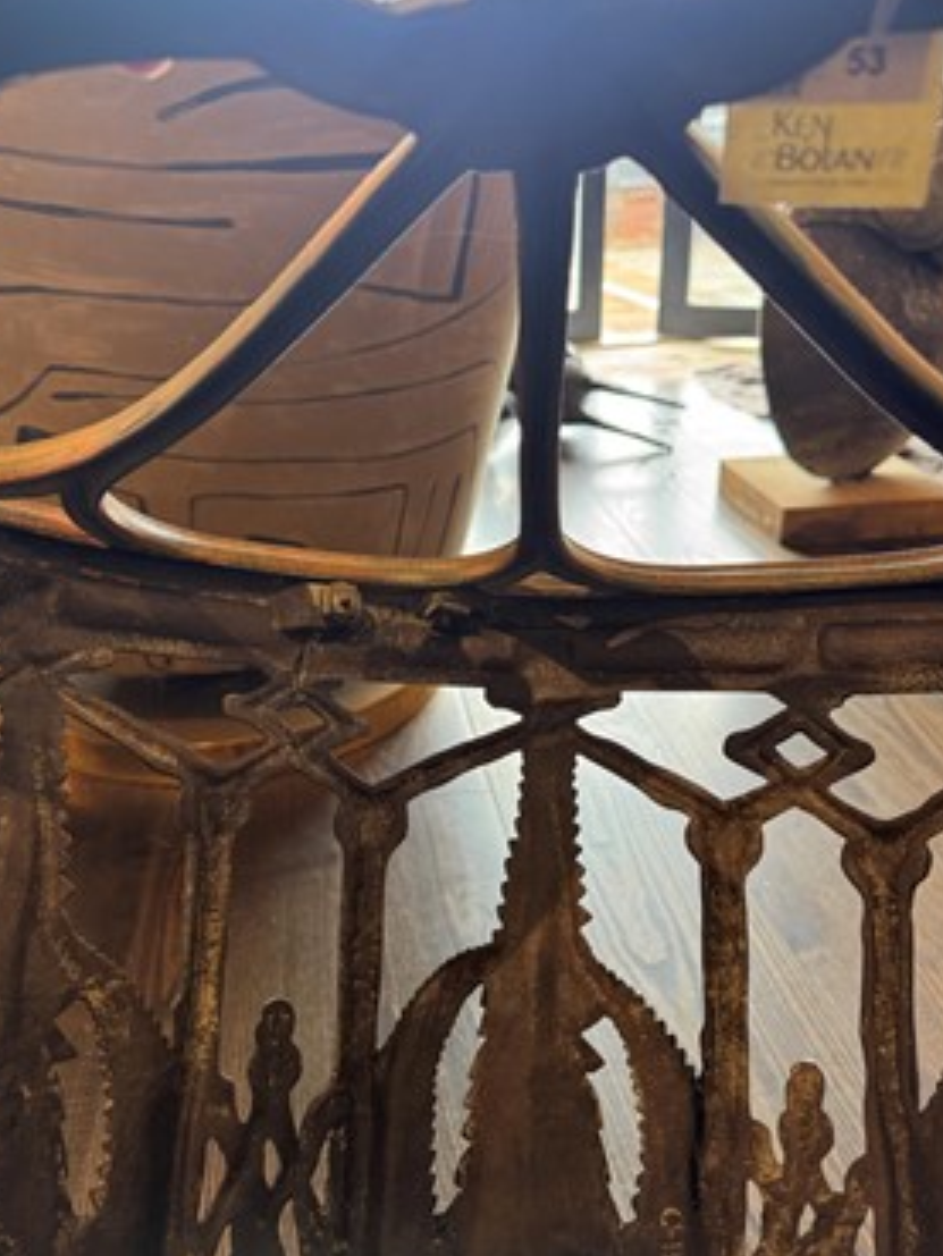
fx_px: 944
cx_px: 460
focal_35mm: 26
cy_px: 609
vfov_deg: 67.3
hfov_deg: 53.1
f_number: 1.78
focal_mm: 6.76
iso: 250
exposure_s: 1/50
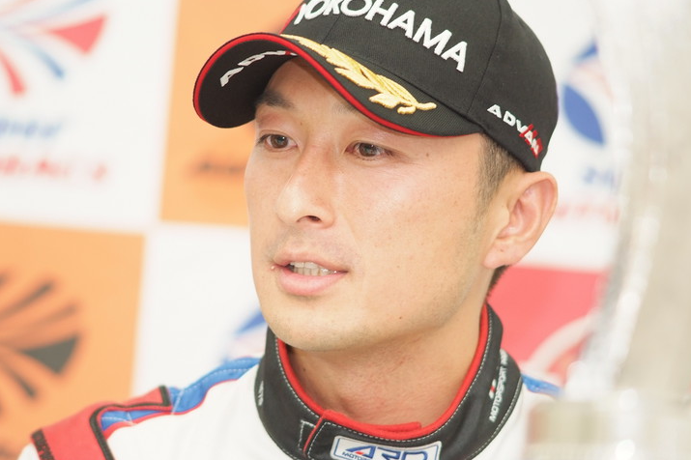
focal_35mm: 272
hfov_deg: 7.6
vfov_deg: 5.0
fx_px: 5218
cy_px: 230
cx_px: 347
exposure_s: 1/125
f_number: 2.8
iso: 800
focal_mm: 180
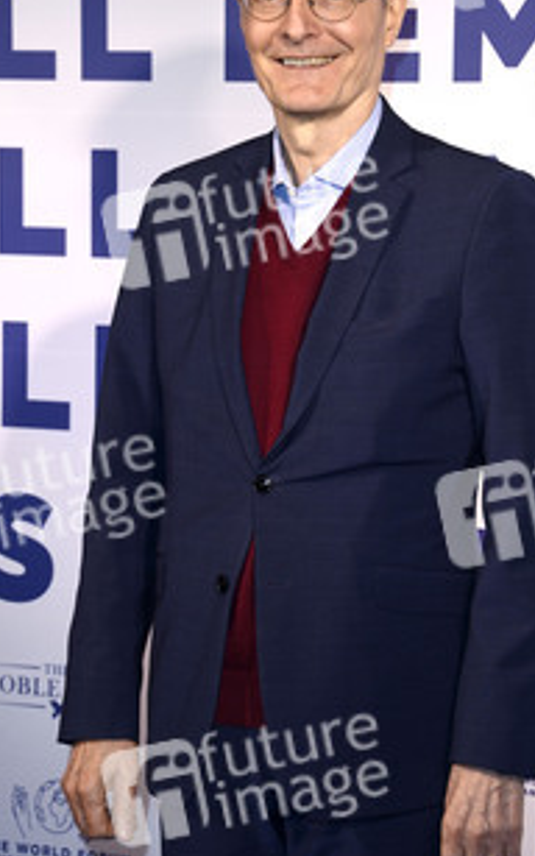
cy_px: 362
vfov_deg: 16.1
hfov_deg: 10.1
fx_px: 3031
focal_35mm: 130
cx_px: 326
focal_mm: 98
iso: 640
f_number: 6.3
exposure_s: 1/250
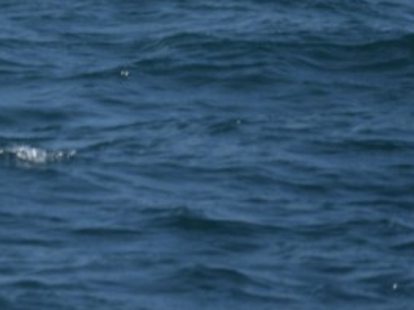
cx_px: -205
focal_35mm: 1184
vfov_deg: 1.3
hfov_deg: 1.7
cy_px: -178
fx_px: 14154
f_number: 5.6
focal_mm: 200
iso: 200
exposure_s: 1/1600
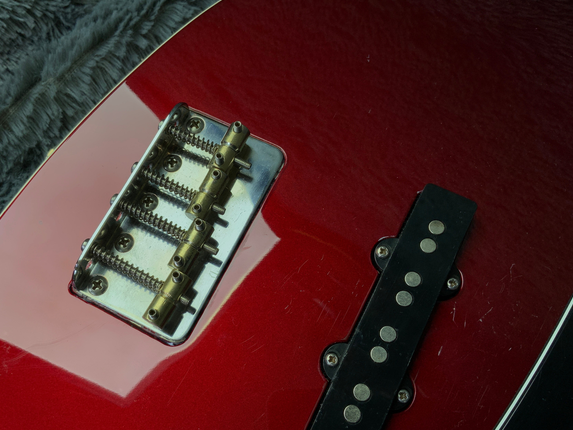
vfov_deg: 40.6
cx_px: 237
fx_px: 579
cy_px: 240
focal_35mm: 35
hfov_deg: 52.4
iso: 20
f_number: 1.8
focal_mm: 3
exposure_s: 1/120
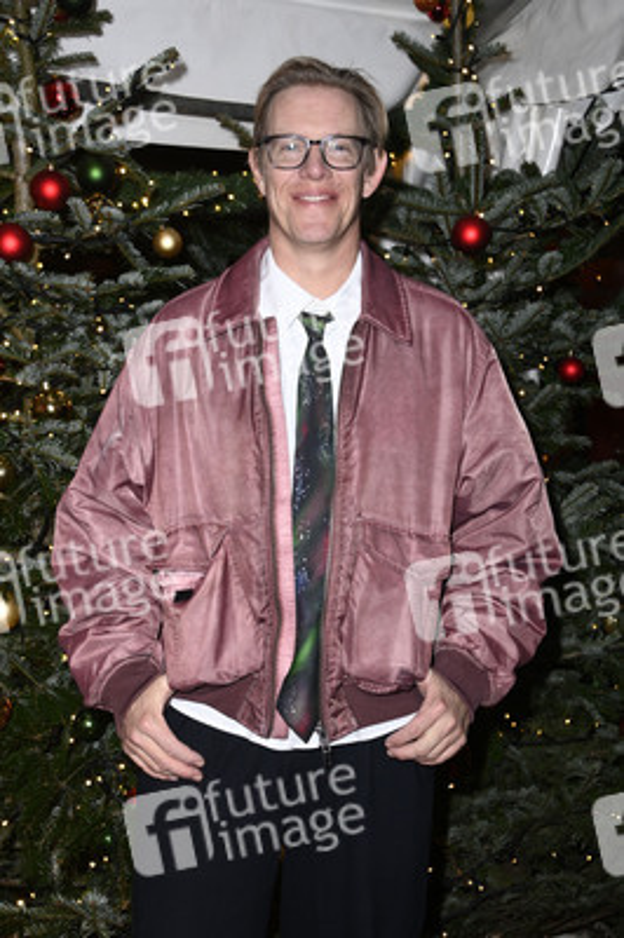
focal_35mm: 68
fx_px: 1771
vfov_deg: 29.7
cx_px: 312
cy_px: 469
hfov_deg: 20.0
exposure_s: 1/250
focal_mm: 68
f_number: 5.6
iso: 1250
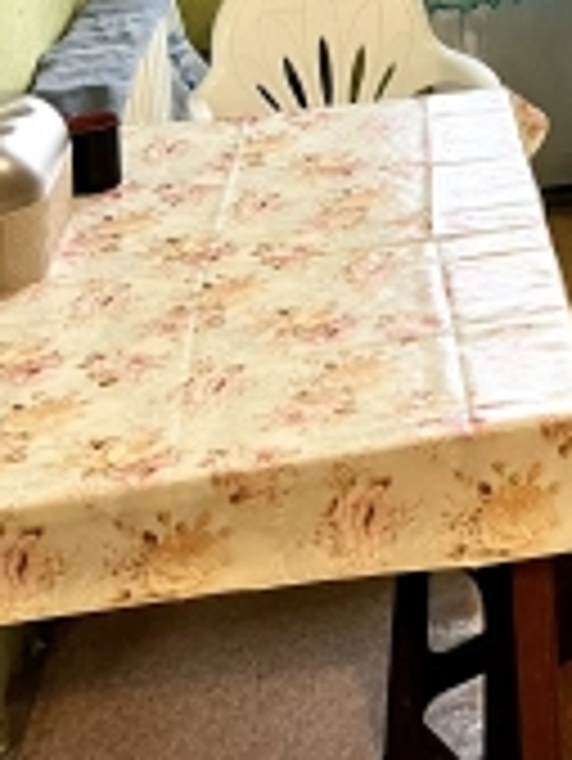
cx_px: 781
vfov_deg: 24.2
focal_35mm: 72
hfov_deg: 18.7
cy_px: -184
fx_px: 1584
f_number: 1.6
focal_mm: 5.1
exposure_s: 1/50
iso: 125
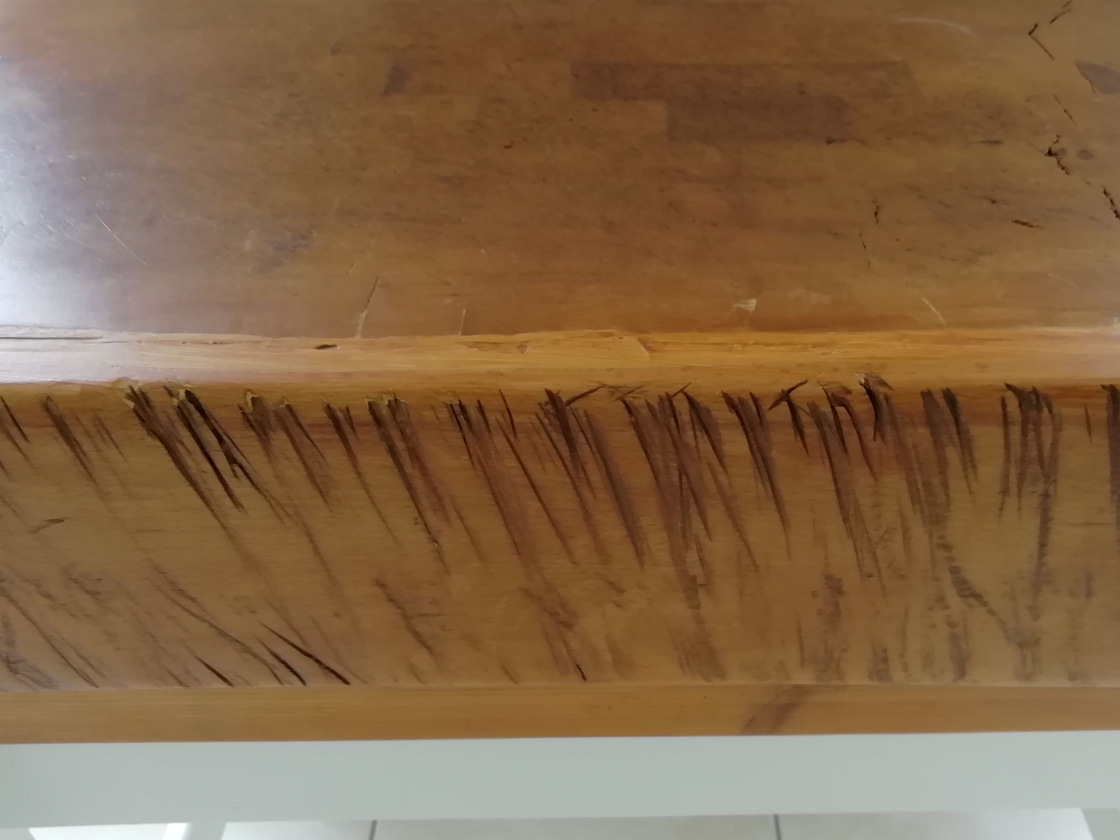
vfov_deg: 44.0
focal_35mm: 32
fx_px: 1035
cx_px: 659
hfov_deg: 56.5
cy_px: 500
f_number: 2.2
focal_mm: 3.21
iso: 100
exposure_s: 1/33.3
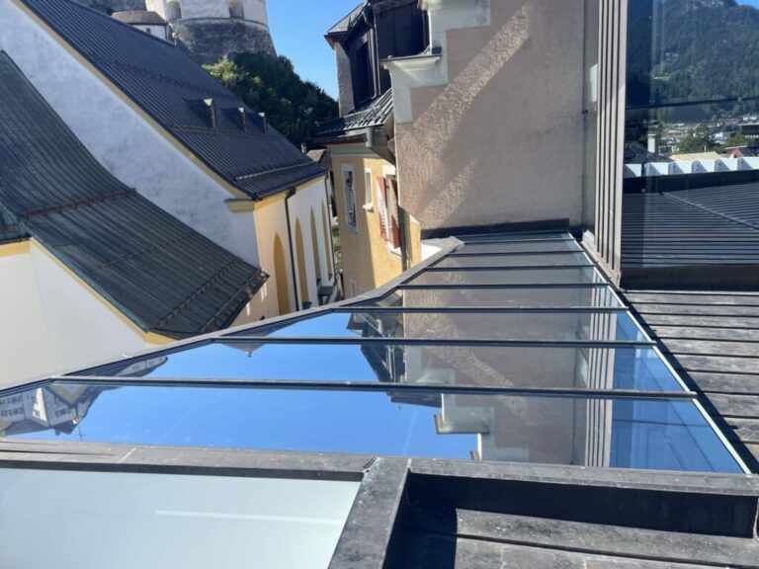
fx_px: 570
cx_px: 380
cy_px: 284
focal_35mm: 26
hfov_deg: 67.3
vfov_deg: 53.1
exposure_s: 1/1595
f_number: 1.6
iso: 32
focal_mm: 4.2
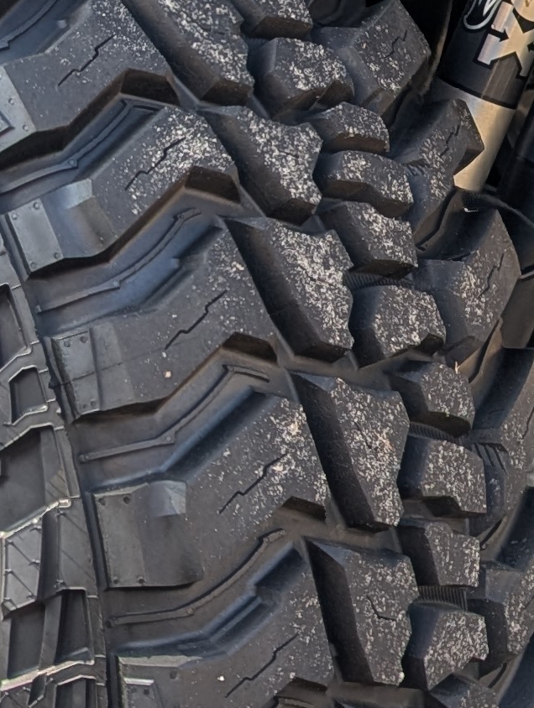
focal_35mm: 116
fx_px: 2379
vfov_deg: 16.1
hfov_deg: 12.4
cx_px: 695
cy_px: -214
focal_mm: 6.9
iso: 19
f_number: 1.68
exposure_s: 1/405
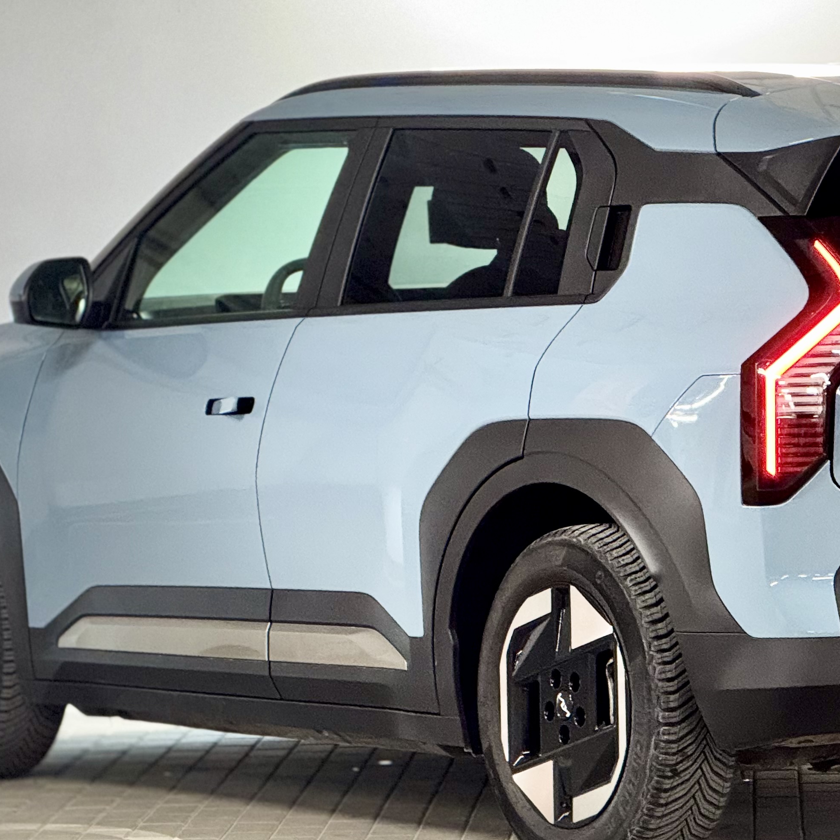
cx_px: 649
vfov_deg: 8.0
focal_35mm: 218
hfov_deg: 8.0
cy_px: 468
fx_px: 5985
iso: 640
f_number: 2.8
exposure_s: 1/34
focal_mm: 15.66
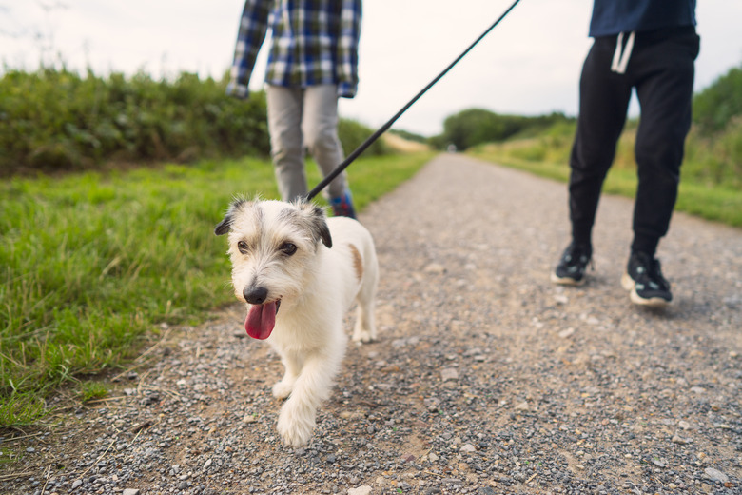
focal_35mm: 25
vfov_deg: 51.3
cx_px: 371
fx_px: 515
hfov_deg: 71.5
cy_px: 248
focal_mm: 25
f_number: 2.2
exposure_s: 1/1000
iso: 500
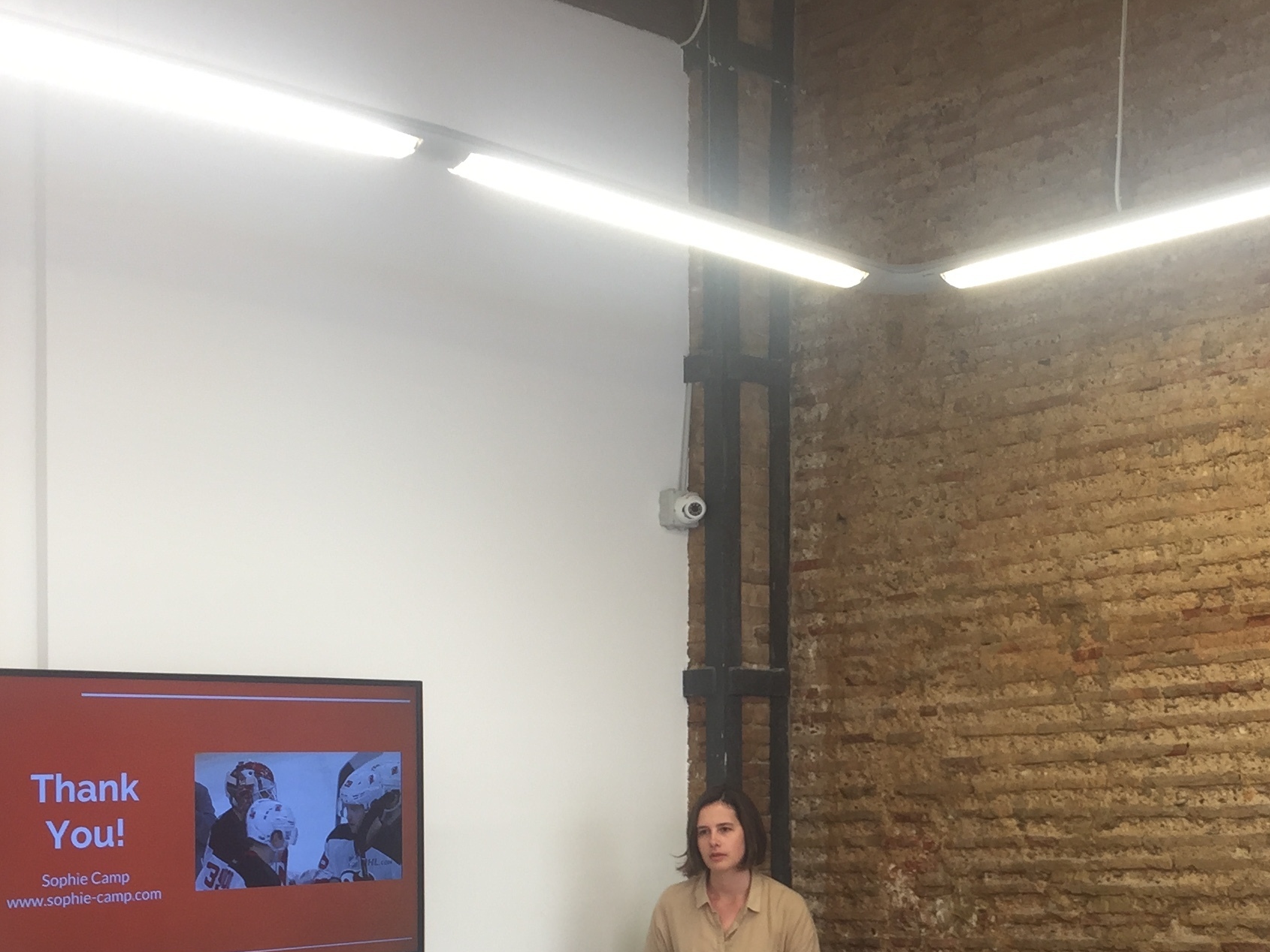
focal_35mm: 56
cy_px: 773
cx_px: 878
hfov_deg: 33.9
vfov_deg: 25.6
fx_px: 2055
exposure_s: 1/33
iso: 32
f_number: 2.2
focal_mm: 4.15
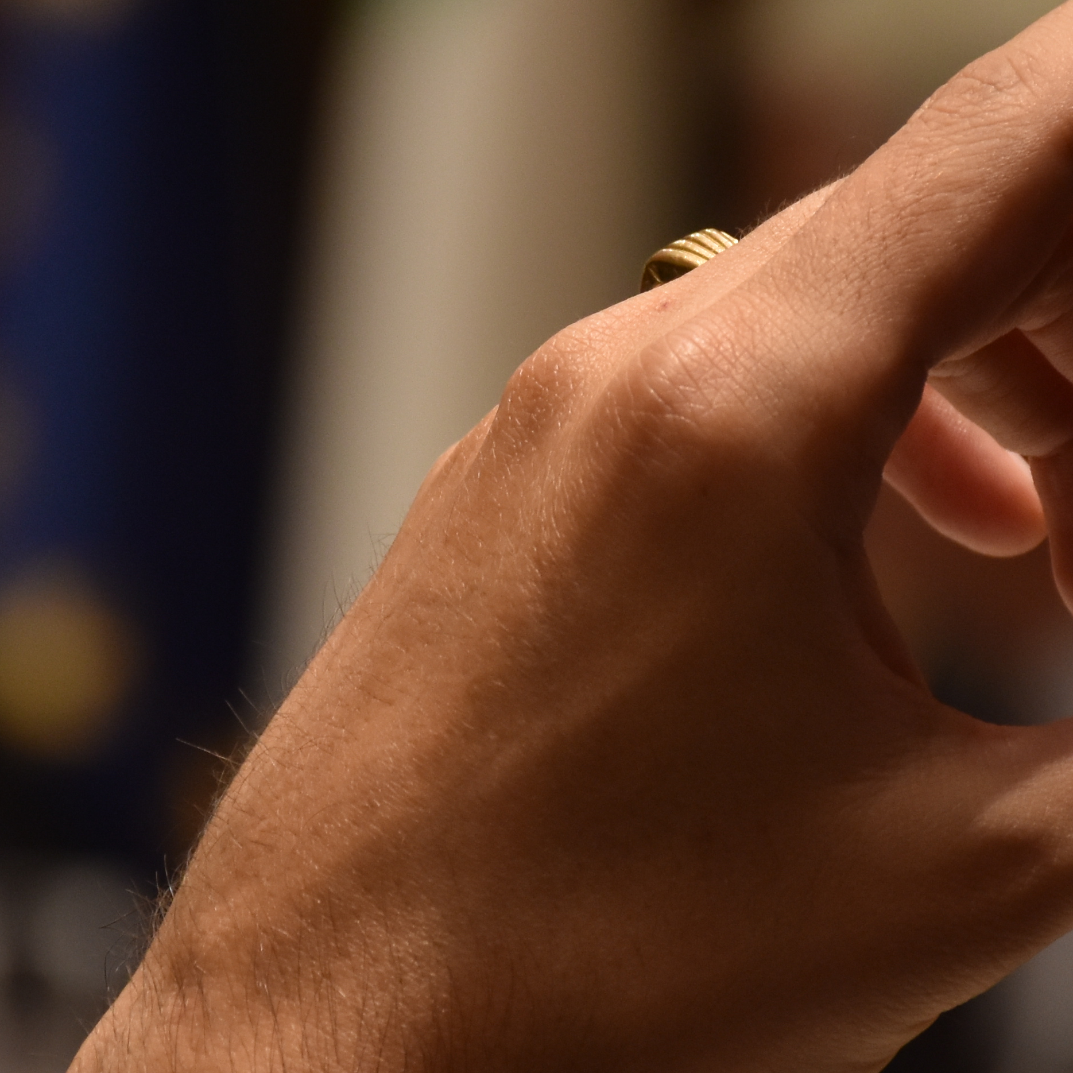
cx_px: 499
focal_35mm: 532
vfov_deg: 3.3
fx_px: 18657
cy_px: 475
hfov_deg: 3.3
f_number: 5.6
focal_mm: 130
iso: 640
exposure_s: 1/20
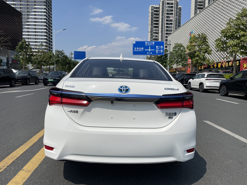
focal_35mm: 26
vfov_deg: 53.1
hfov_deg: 67.3
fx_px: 186
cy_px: 92
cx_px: 124
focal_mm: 4.2
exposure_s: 1/9091
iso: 32
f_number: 1.6
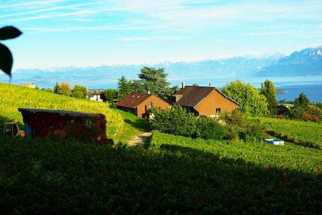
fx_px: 578
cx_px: 161
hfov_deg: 31.2
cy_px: 108
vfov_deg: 21.1
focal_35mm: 64
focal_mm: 43
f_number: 8
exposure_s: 1/250
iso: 200
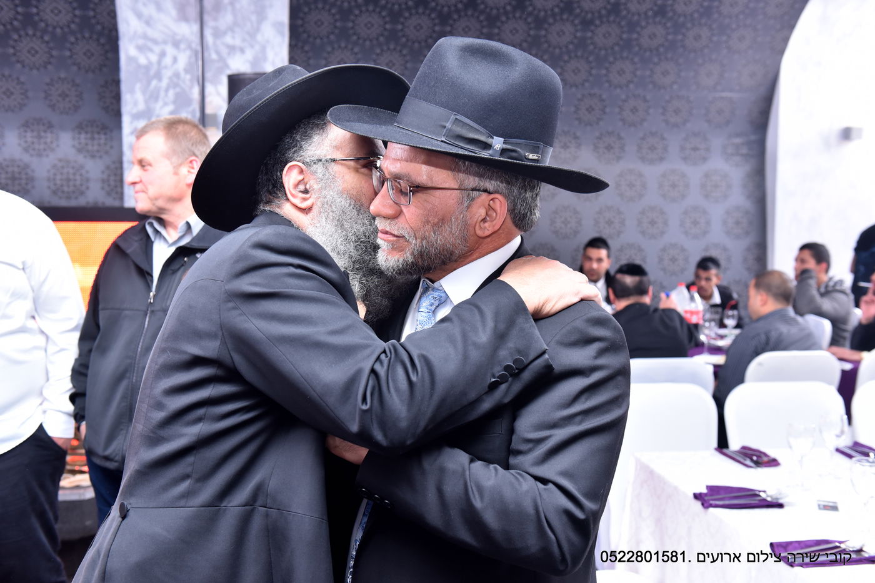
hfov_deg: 44.5
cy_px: 292
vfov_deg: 30.5
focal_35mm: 44
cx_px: 438
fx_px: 1069
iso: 1000
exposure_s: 1/125
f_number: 5
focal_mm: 44
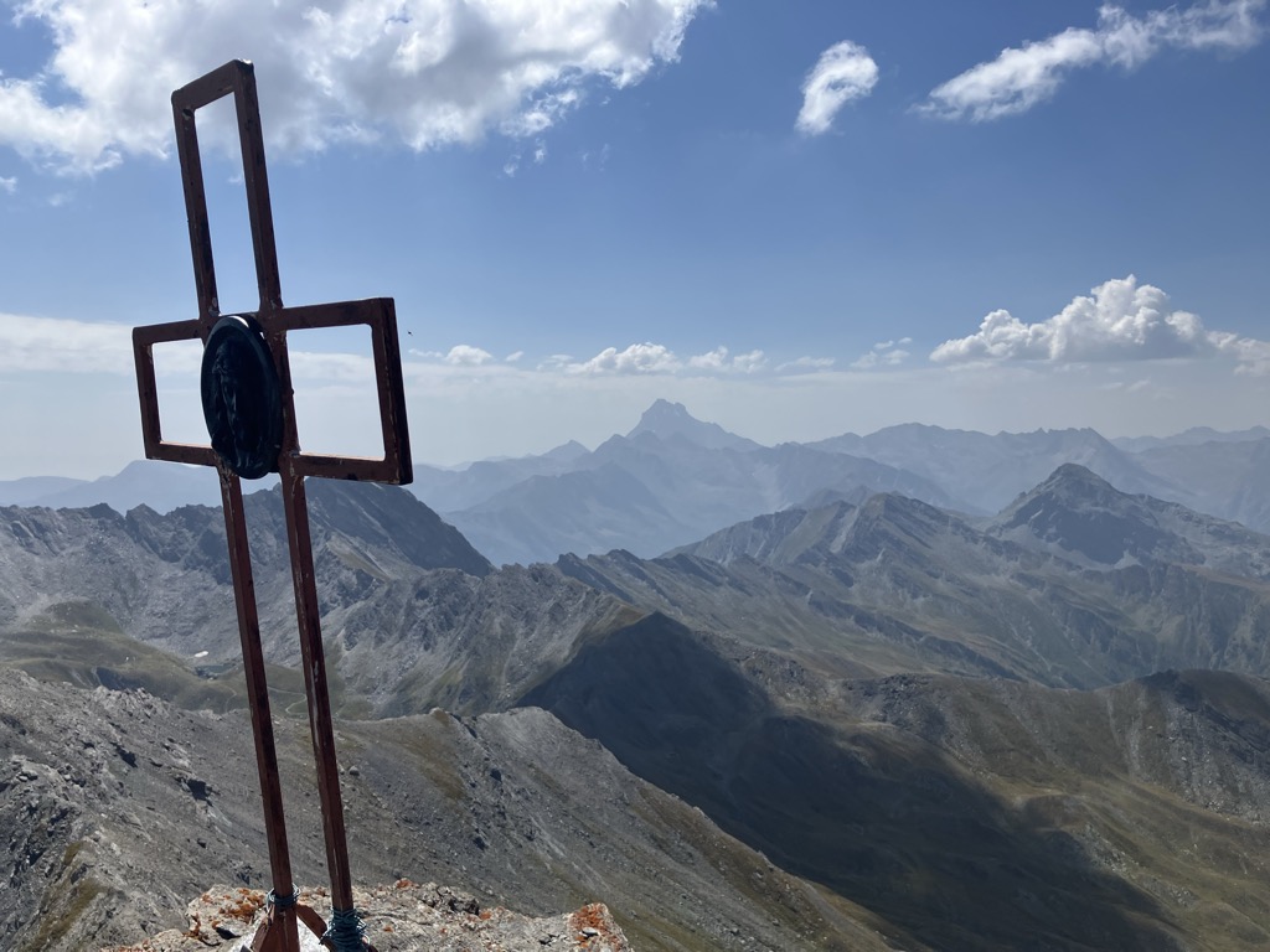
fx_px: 1027
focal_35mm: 28
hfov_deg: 63.4
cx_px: 635
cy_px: 476
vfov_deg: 49.7
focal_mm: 3.99
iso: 32
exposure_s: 1/4878
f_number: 1.8
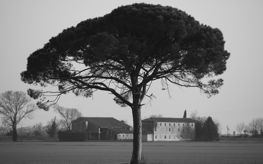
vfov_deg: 4.3
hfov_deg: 6.8
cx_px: 131
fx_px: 2201
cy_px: 81
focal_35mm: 307
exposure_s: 1/125
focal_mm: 300
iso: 64
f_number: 5.6
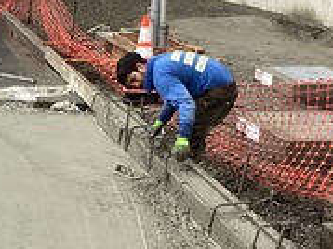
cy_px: 193
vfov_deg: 15.1
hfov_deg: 19.3
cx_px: -43
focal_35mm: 97
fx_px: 932
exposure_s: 1/60
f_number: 2.4
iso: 100
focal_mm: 3.3
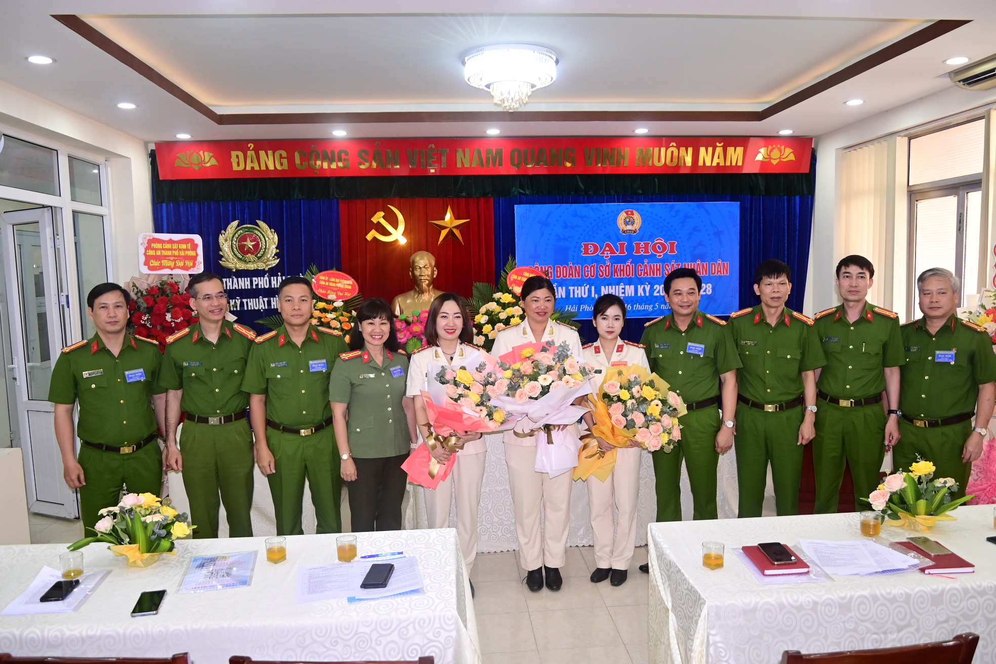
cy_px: 332
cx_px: 498
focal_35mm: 27
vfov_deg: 47.9
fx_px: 747
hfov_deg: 67.4
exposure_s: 1/200
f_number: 4
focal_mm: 18
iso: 1250
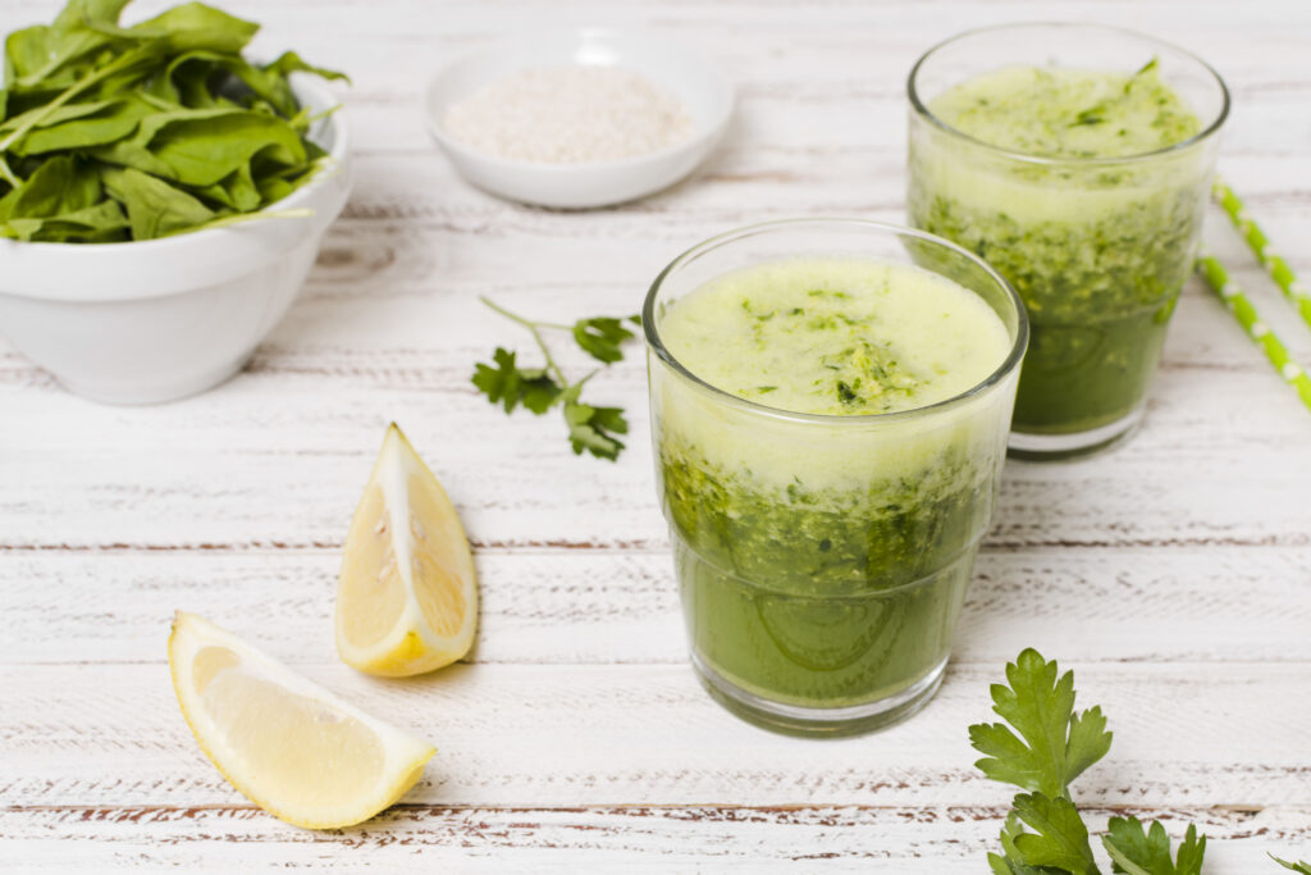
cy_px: 438
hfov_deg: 37.8
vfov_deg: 25.8
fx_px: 1912
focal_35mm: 52
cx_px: 656
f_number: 6.3
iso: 125
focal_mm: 35
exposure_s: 1/160
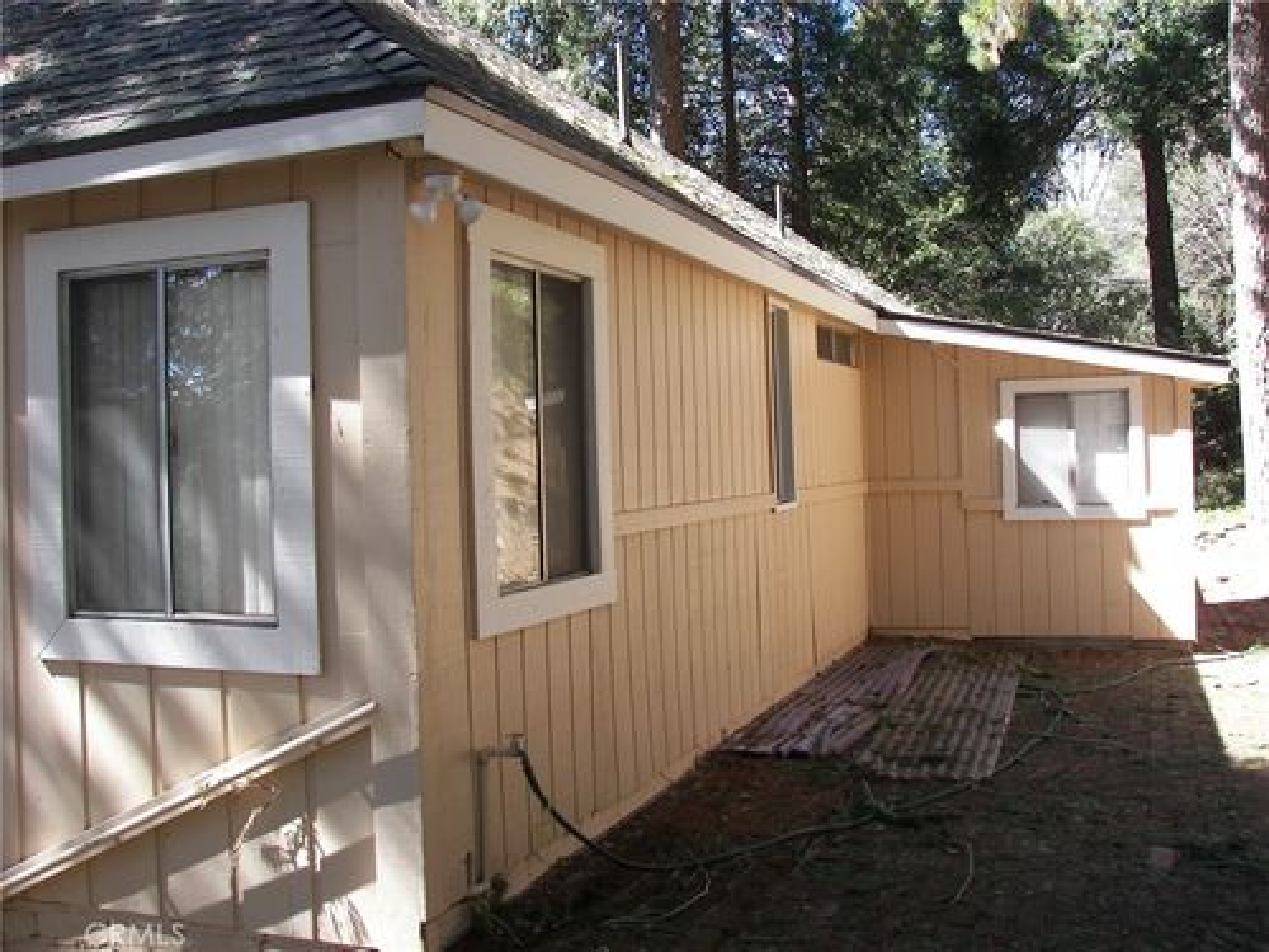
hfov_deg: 51.4
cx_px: 634
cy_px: 476
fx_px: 1320
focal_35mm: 36
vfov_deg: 39.7
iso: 50
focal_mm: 6
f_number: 2.8
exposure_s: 1/100
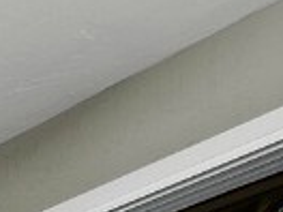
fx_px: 891
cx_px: -557
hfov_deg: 11.3
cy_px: 675
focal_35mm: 109
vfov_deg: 9.7
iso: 400
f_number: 9
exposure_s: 3.2
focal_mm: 7
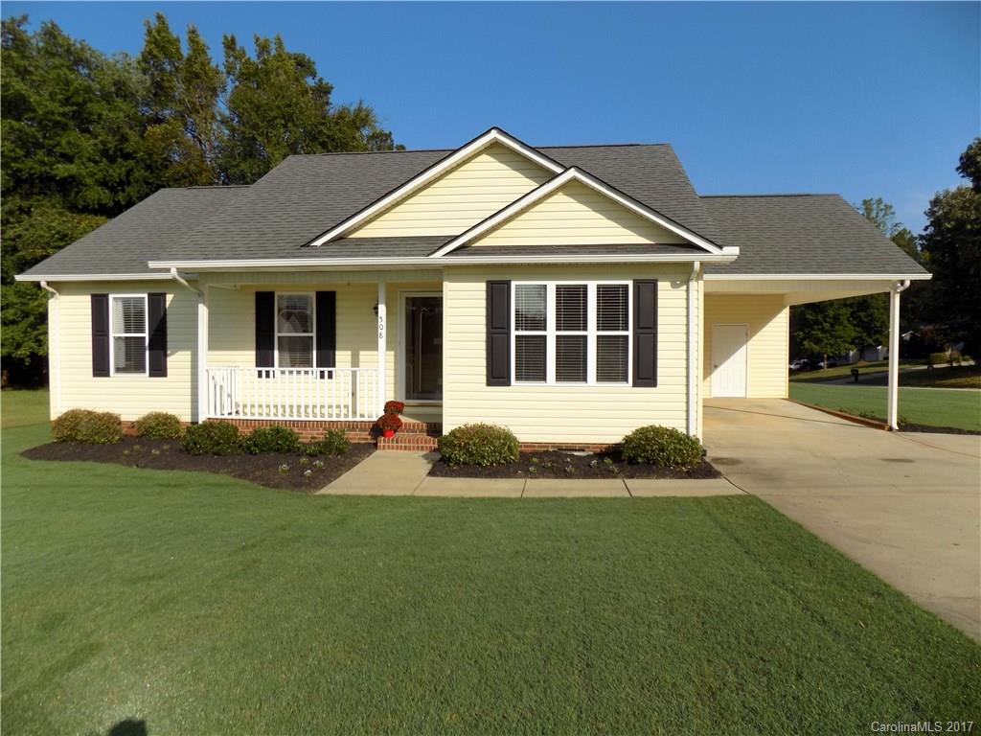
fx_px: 652
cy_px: 368
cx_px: 490
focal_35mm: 23
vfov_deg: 58.9
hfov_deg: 73.9
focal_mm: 4
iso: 80
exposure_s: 1/160
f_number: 9.9
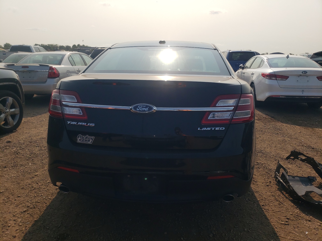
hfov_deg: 67.3
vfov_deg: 53.1
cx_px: 161
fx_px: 242
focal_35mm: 26
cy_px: 120
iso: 50
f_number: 1.5
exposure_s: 1/5000
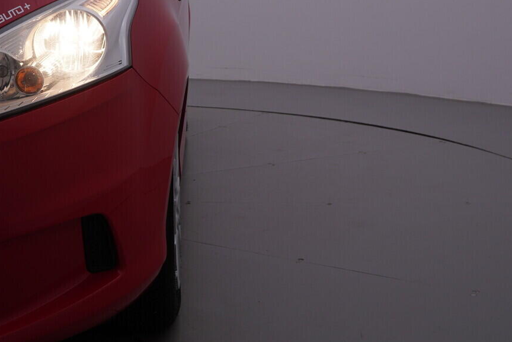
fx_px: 853
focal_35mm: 60
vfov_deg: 22.4
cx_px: 244
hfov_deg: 33.4
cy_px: 84
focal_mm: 24
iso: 125
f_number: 5.6
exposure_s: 1/160
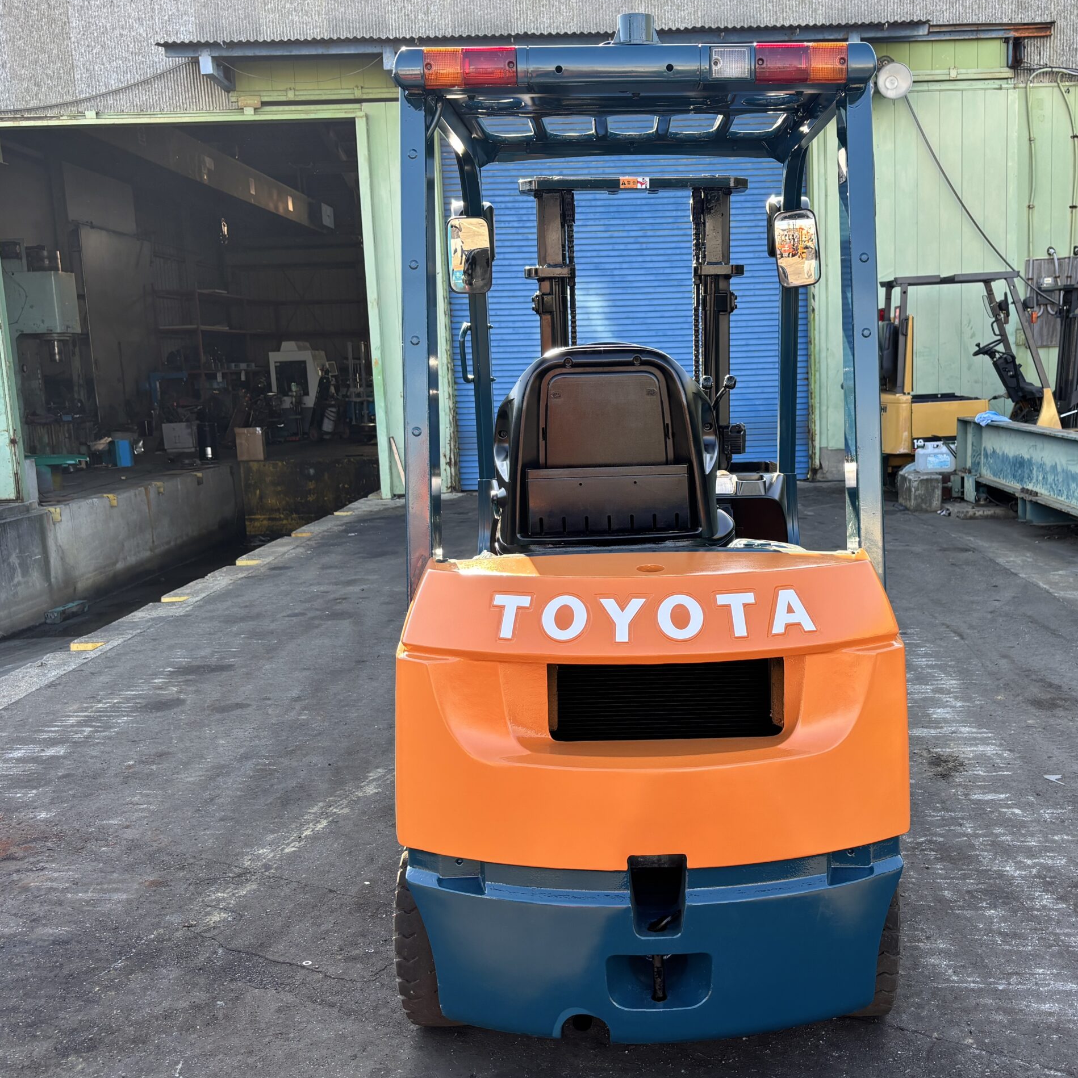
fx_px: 1092
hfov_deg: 52.3
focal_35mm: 31
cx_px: 626
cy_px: 537
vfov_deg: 52.5
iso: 40
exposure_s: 1/255
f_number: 1.6
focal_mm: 5.96
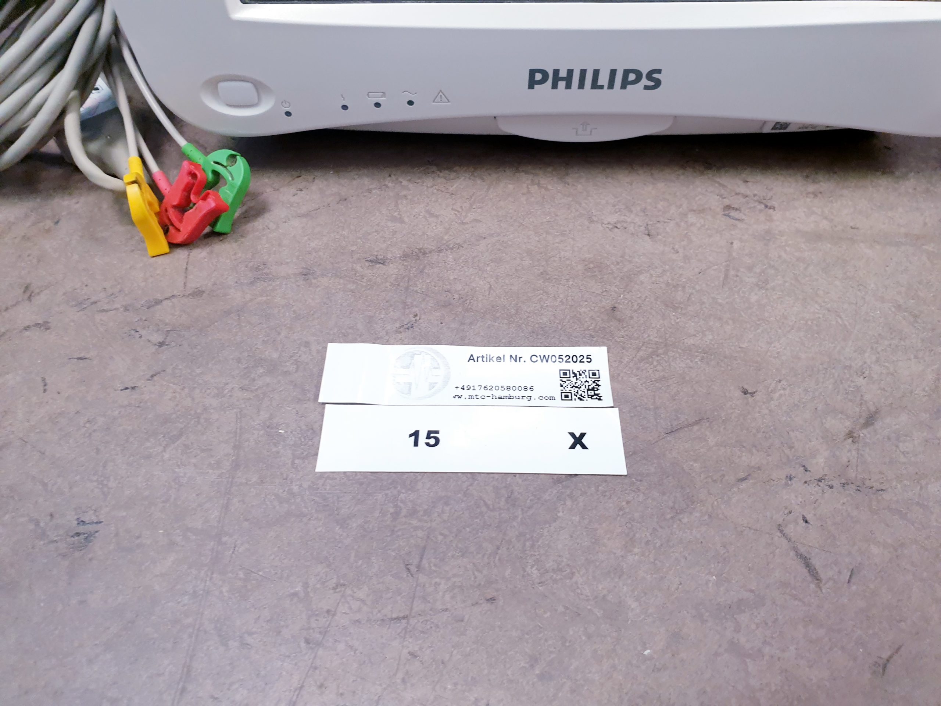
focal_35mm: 26
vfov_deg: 53.1
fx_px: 707
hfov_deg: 67.3
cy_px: 353
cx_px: 470
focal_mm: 4.3
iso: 160
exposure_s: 1/50
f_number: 2.4
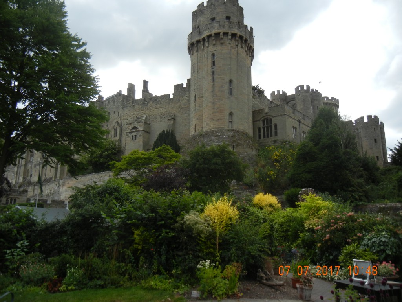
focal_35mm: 30
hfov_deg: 60.0
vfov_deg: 46.8
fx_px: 348
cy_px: 151
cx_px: 201
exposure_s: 1/863
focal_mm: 5.4
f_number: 3.5
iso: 160
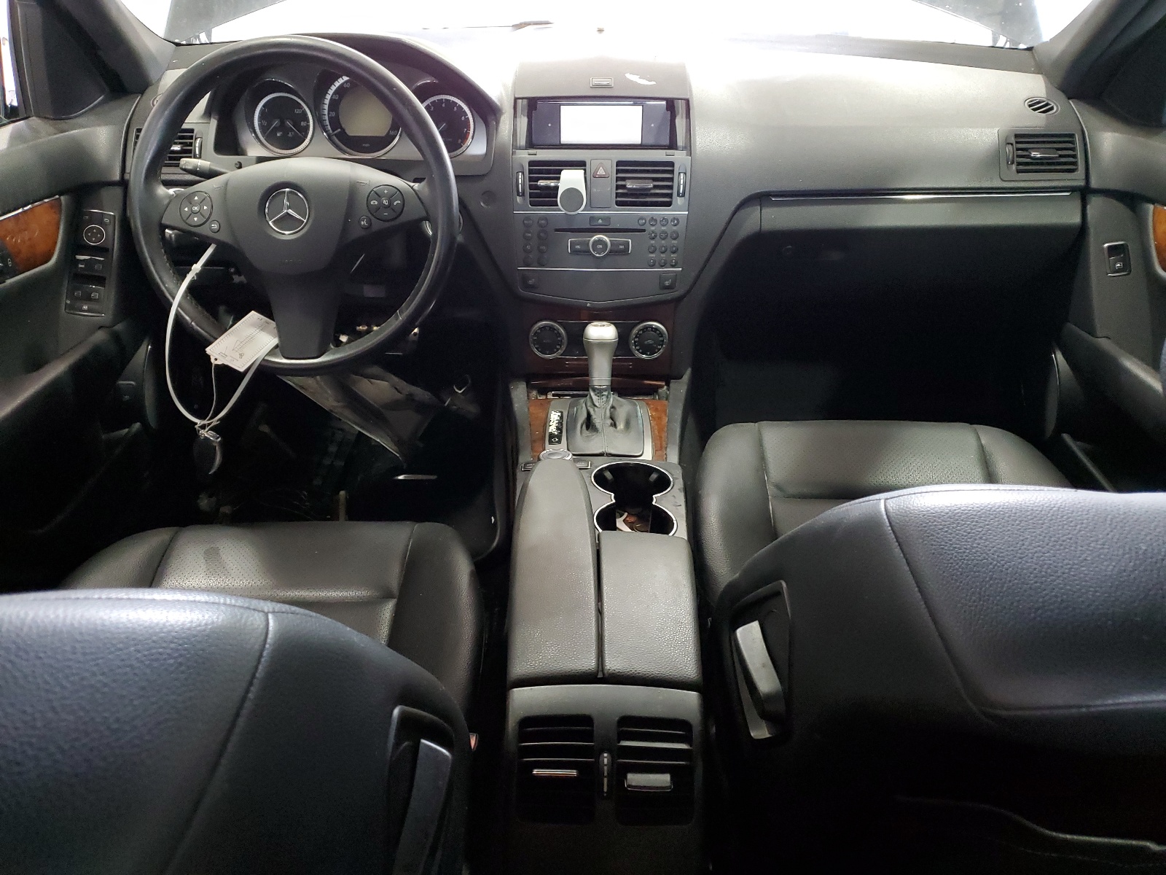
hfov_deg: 67.3
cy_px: 438
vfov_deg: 53.1
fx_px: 876
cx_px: 583
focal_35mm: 26
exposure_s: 1/24
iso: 313
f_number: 1.5
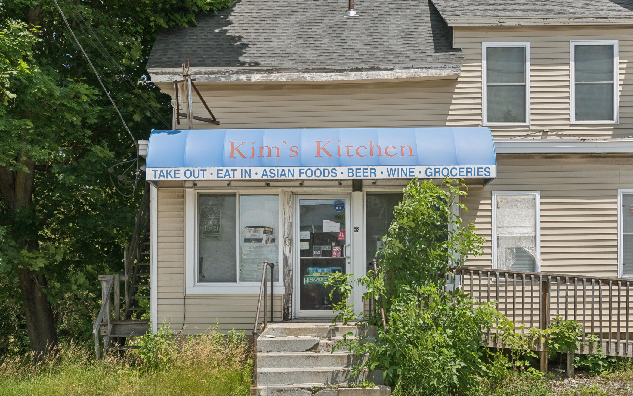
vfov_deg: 28.0
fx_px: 794
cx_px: 322
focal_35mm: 46
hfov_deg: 43.5
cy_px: 217
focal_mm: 35
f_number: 7.1
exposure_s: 1/640
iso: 320
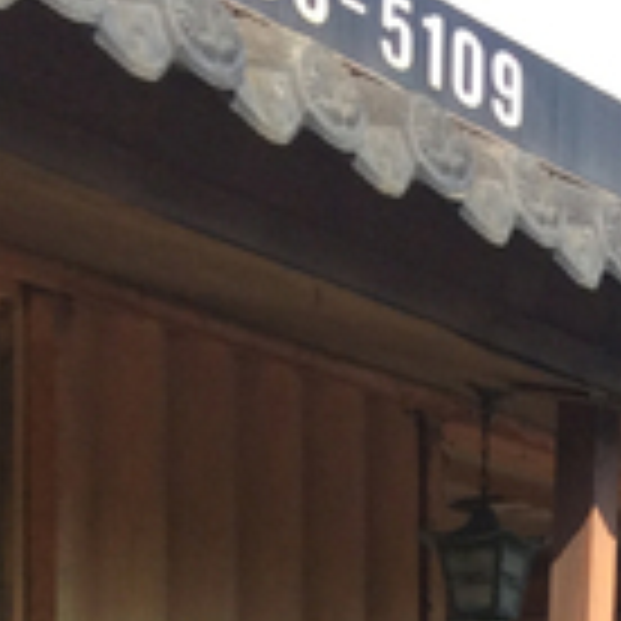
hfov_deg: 11.8
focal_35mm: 148
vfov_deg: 11.5
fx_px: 3004
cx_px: 470
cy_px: 760
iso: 32
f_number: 2.4
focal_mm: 3.3
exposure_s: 1/650
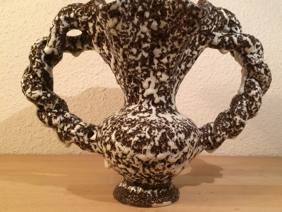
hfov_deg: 50.1
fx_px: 301
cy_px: 85
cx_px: 155
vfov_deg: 38.5
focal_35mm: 37
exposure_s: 1/33
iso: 64
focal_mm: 4.15
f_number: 2.2
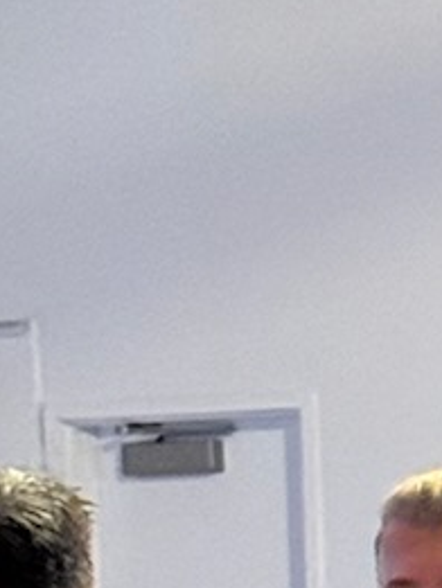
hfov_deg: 3.9
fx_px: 6396
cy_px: 1289
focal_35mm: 376
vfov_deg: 5.1
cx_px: 1044
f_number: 1.78
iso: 500
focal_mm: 6.76
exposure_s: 1/30
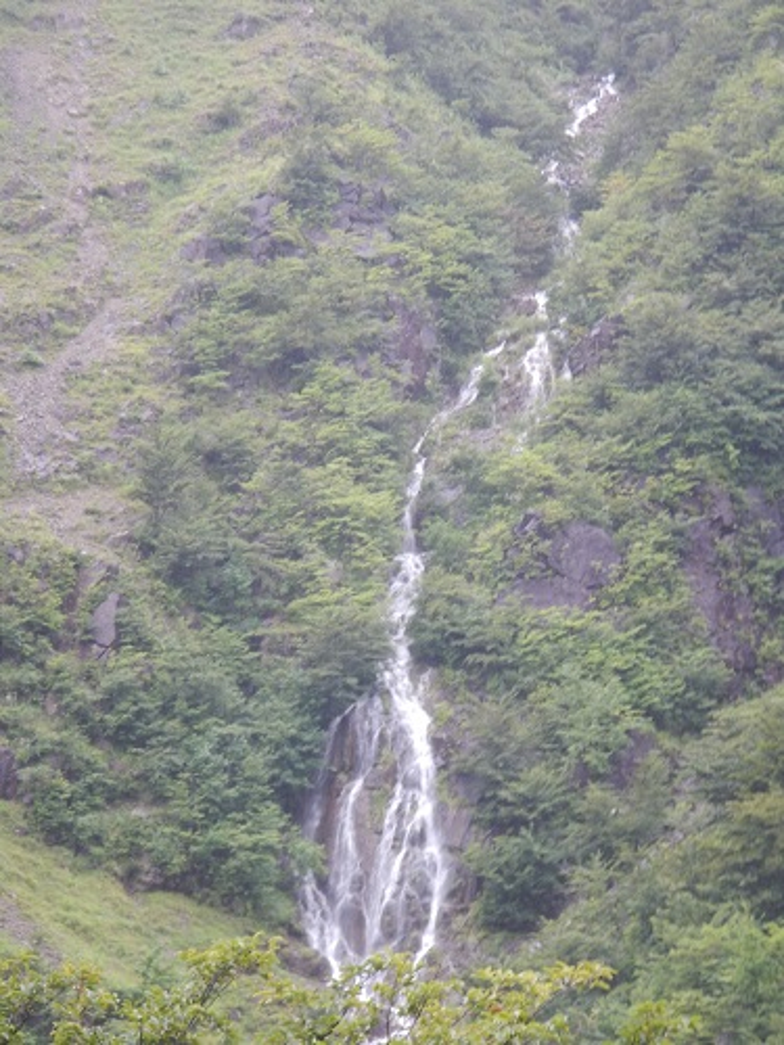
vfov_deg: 14.1
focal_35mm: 140
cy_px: 522
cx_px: 392
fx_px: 4228
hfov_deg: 10.6
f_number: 4.8
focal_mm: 25
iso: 125
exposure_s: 1/50
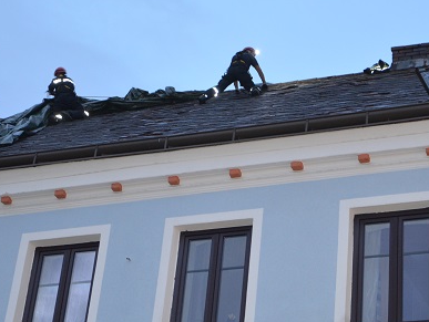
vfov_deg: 14.7
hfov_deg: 19.4
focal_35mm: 101
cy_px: 130
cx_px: 232
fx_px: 1253
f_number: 4.2
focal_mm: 34
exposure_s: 1/6
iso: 800
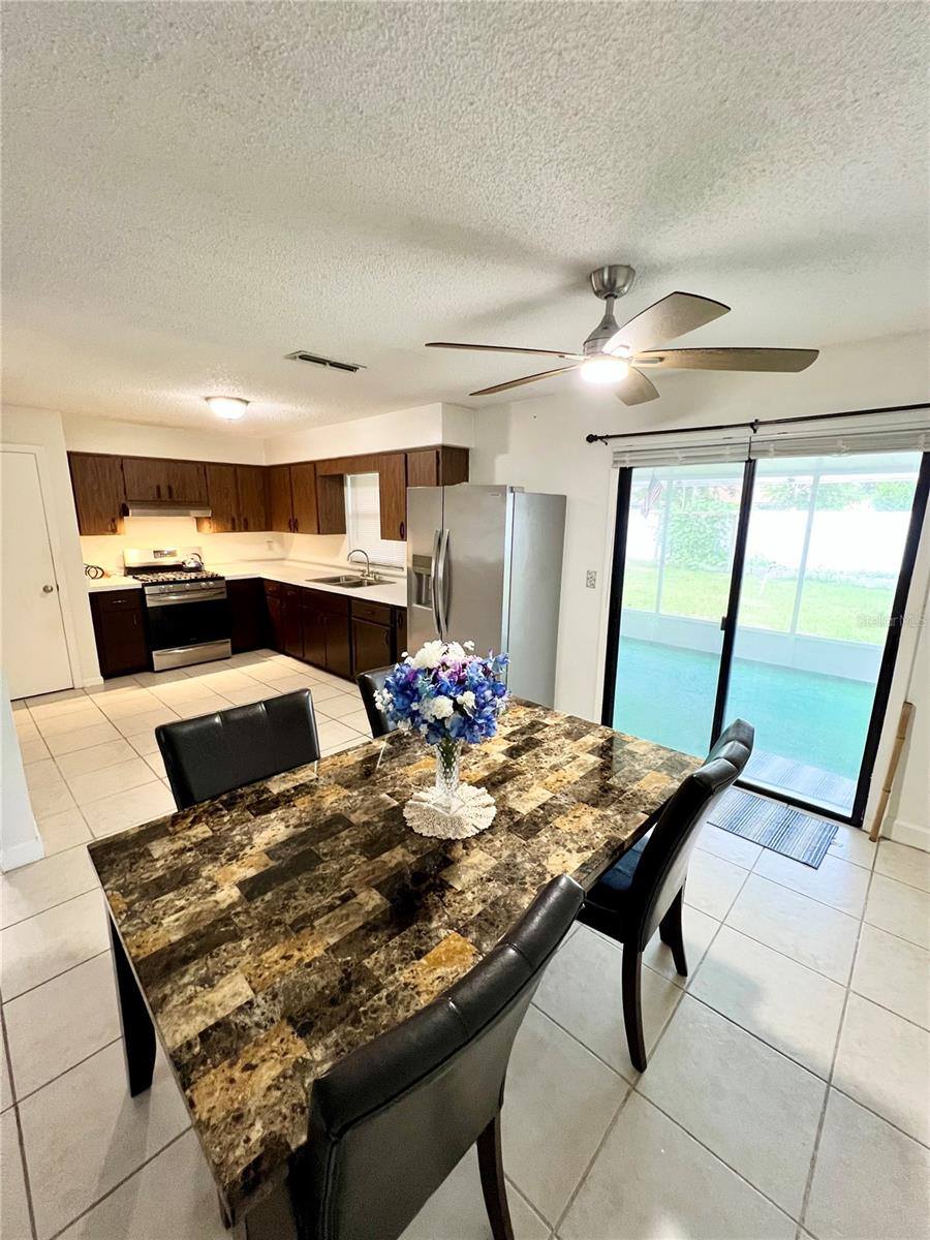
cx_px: 465
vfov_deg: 106.2
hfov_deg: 89.9
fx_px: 466
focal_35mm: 13
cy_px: 620
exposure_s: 1/60
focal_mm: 1.57
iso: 320
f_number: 1.8
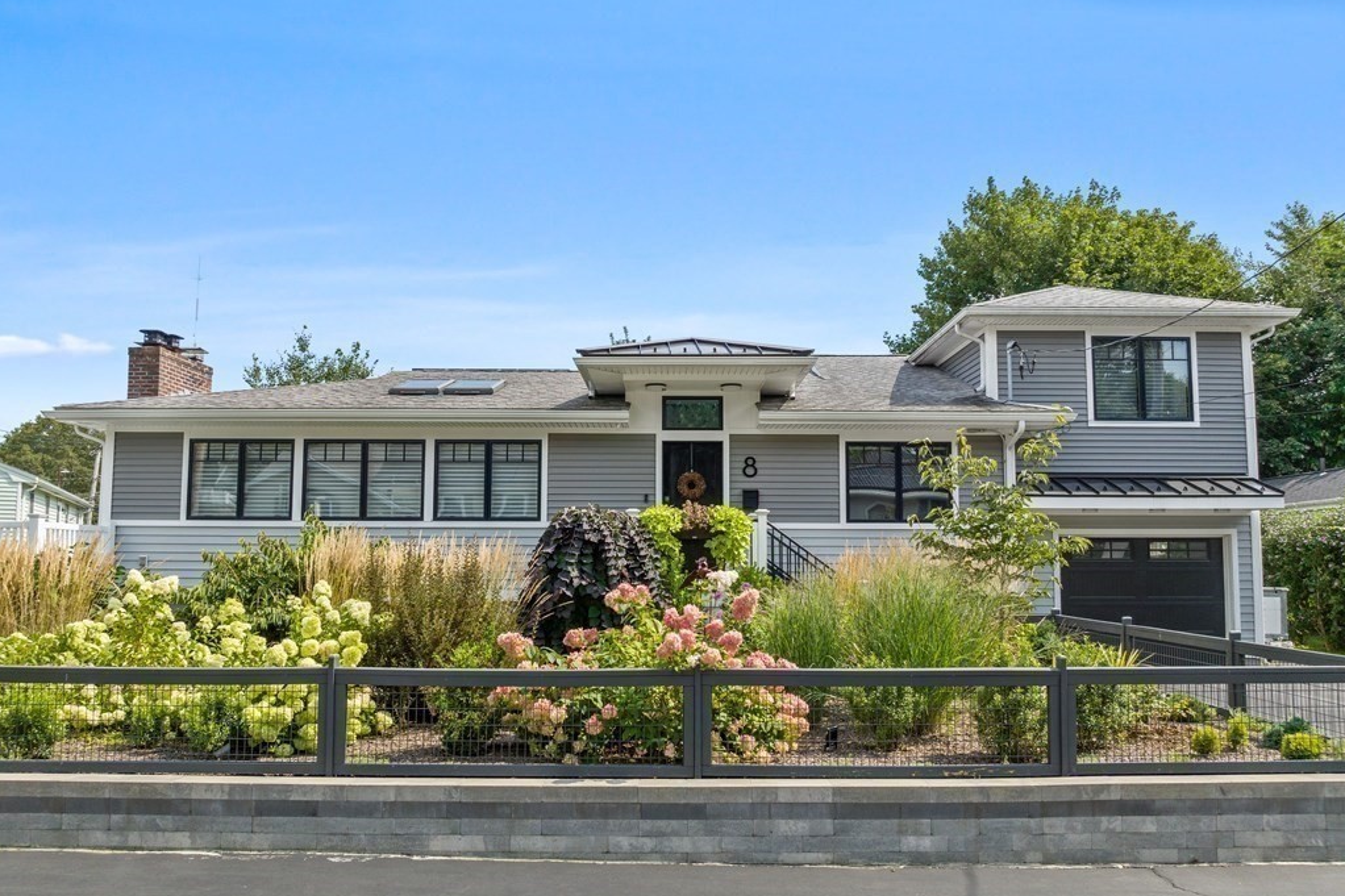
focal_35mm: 25
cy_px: 484
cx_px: 672
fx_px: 934
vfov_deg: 51.2
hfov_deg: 71.5
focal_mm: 12.29
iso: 200
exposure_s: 1/320
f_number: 2.8
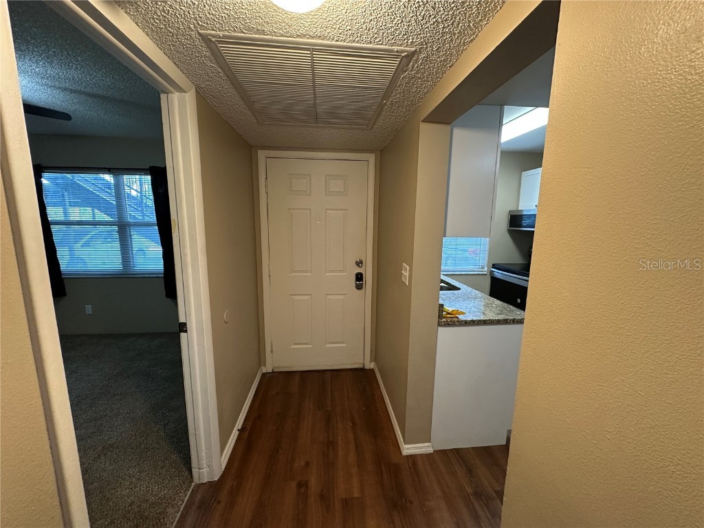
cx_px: 352
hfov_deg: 102.1
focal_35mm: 14
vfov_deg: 85.7
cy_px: 264
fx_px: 285
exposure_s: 1/60
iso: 200
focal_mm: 2.22
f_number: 2.2
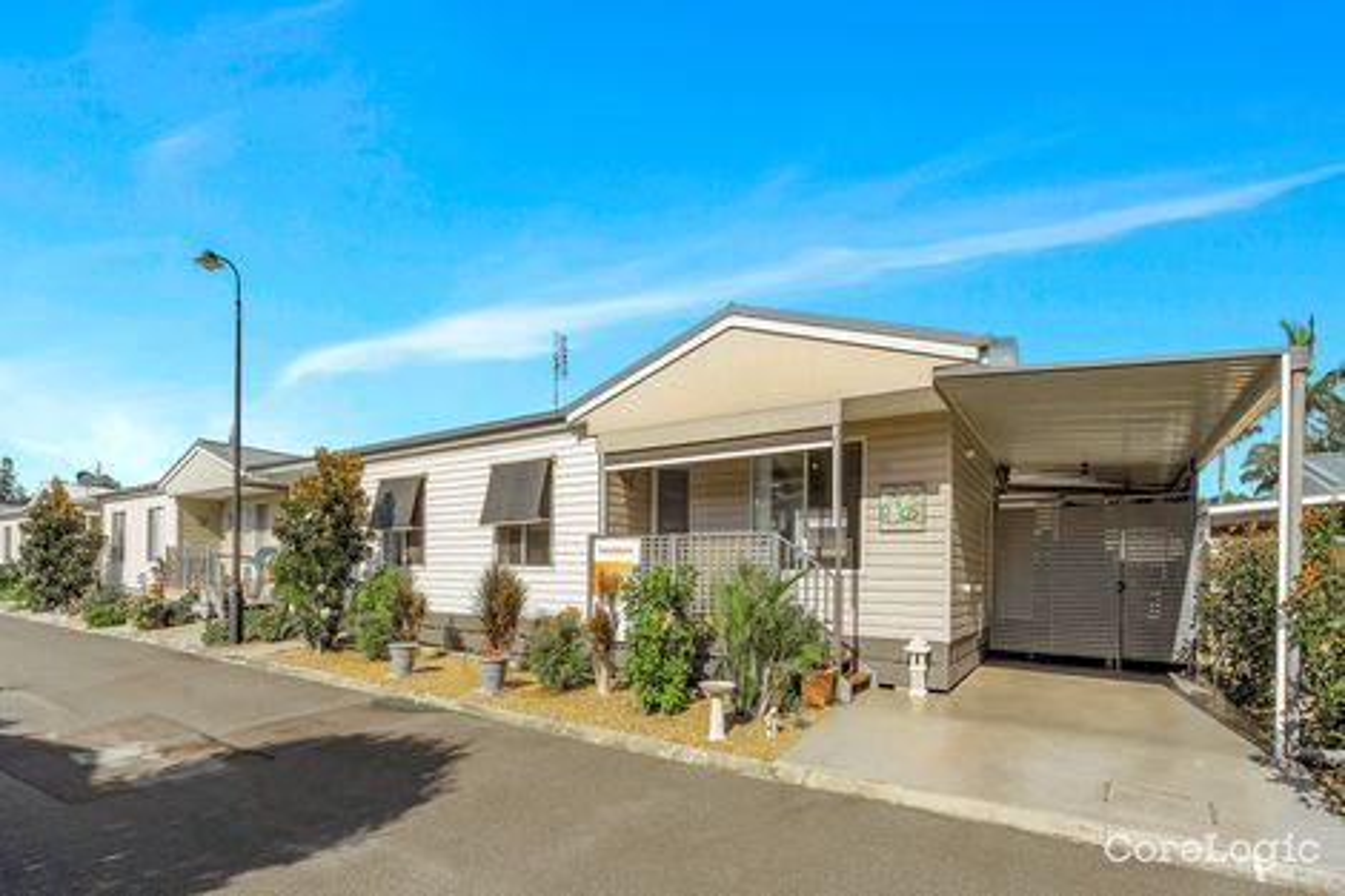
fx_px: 598
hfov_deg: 96.8
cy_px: 448
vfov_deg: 73.7
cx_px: 672
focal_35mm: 16
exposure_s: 1/250
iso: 100
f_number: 10
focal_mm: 16
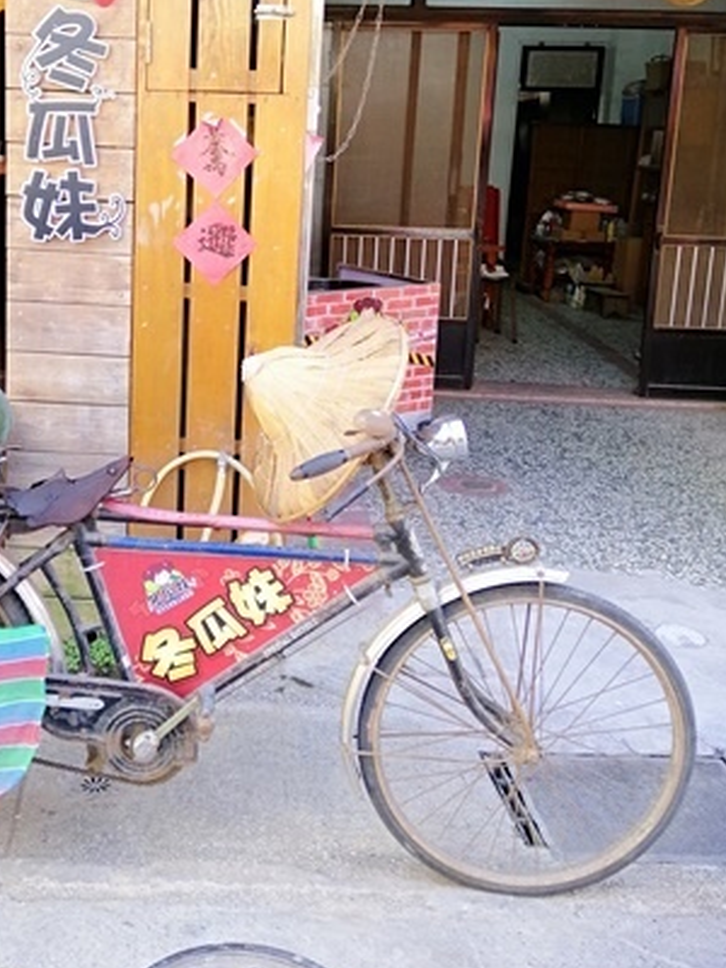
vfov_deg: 47.2
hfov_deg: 36.1
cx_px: 198
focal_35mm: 39
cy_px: 329
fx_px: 1091
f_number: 2.2
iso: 64
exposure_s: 1/60
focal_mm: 3.81
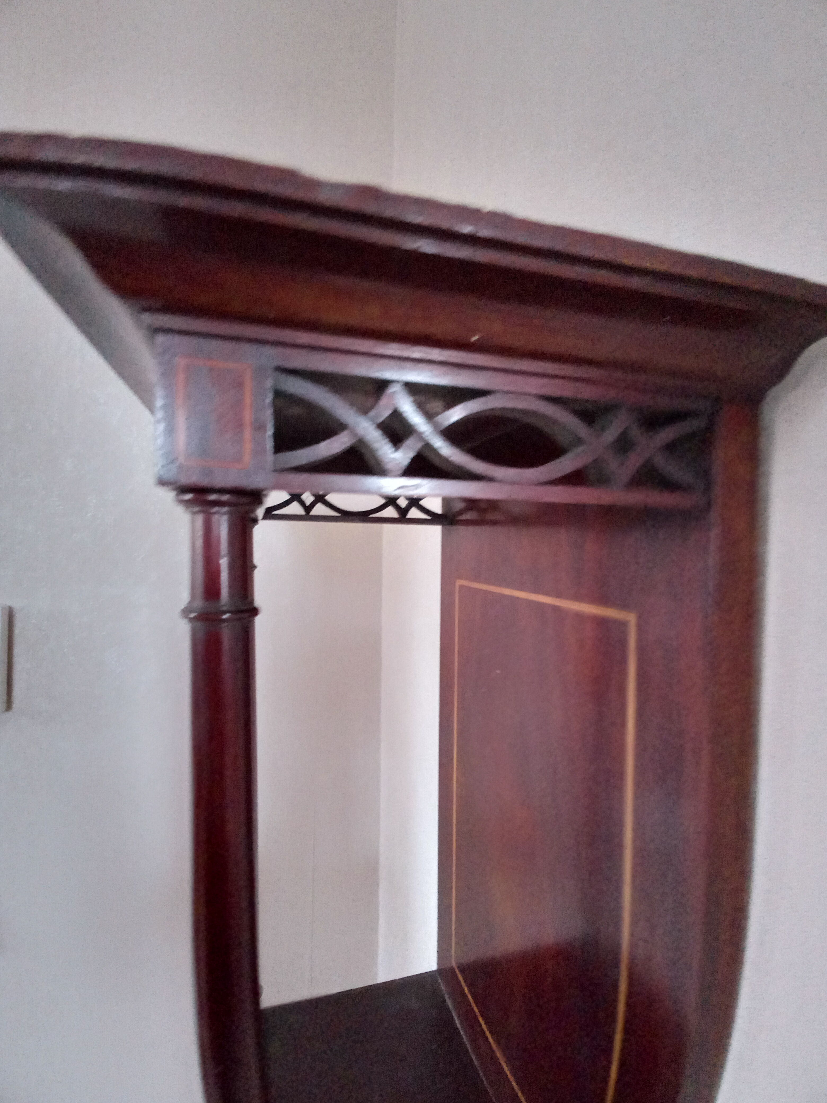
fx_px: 701
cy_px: 552
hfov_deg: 61.1
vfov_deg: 76.4
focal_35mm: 22
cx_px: 414
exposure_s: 1/14.3
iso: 1821
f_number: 2.2
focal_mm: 2.24
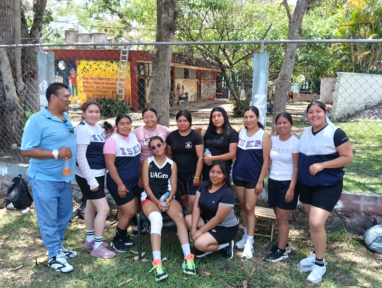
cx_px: 191
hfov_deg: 58.3
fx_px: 343
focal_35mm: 31
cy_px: 144
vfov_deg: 45.5
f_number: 1.8
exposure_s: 1/120
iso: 64
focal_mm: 3.98
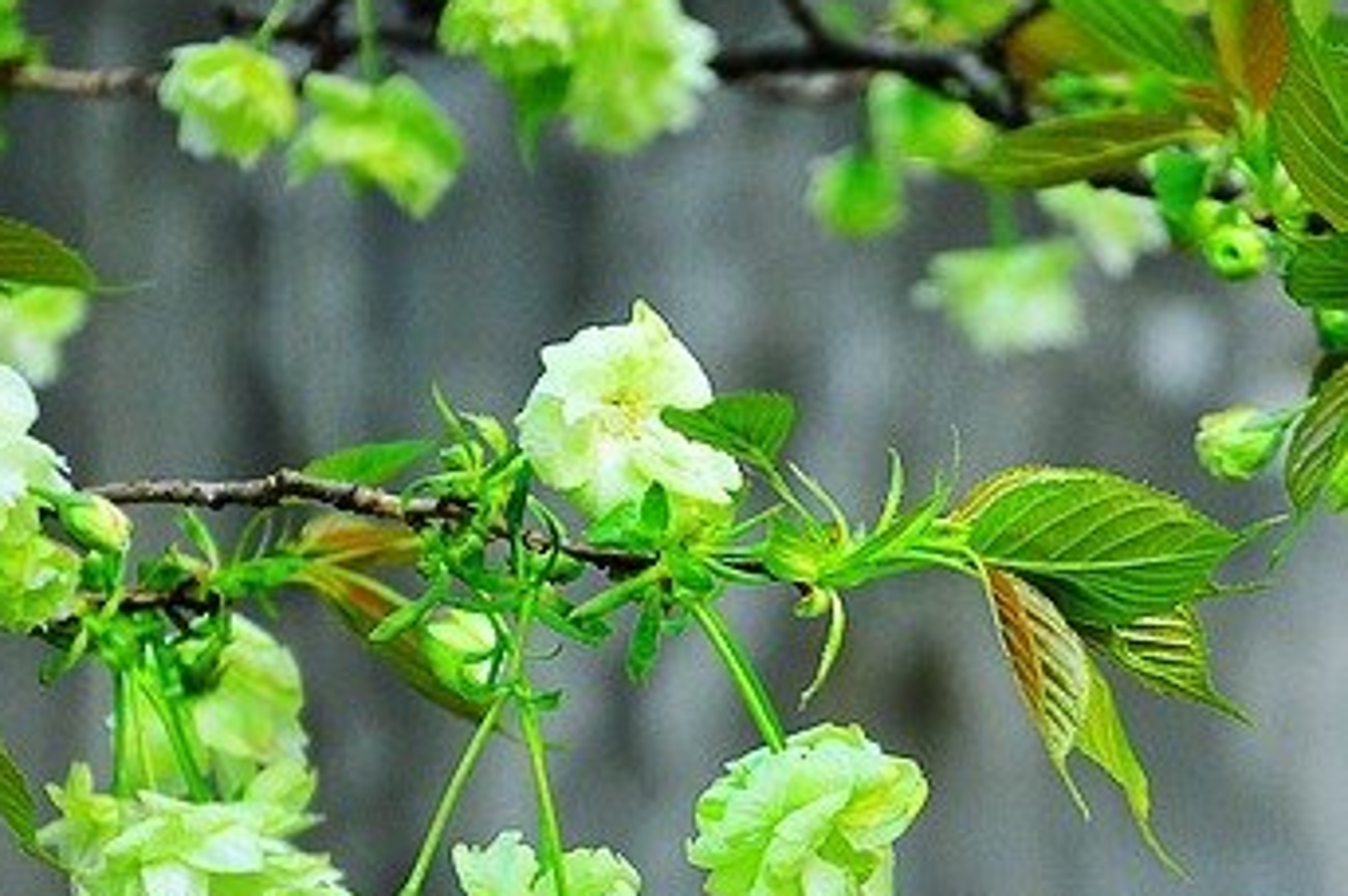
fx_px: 9614
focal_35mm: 257
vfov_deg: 5.3
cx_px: 1089
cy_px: 670
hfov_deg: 8.0
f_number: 5.6
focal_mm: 98
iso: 1000
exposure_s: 1/800
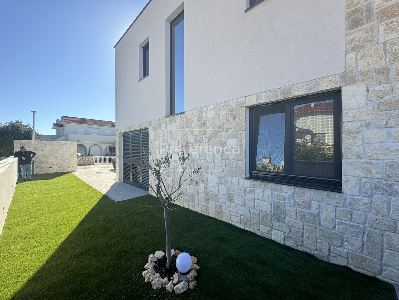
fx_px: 161
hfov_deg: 102.1
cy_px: 150
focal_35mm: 14
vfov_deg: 85.7
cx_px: 200
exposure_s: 1/664
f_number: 2.2
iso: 50
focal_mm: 2.22
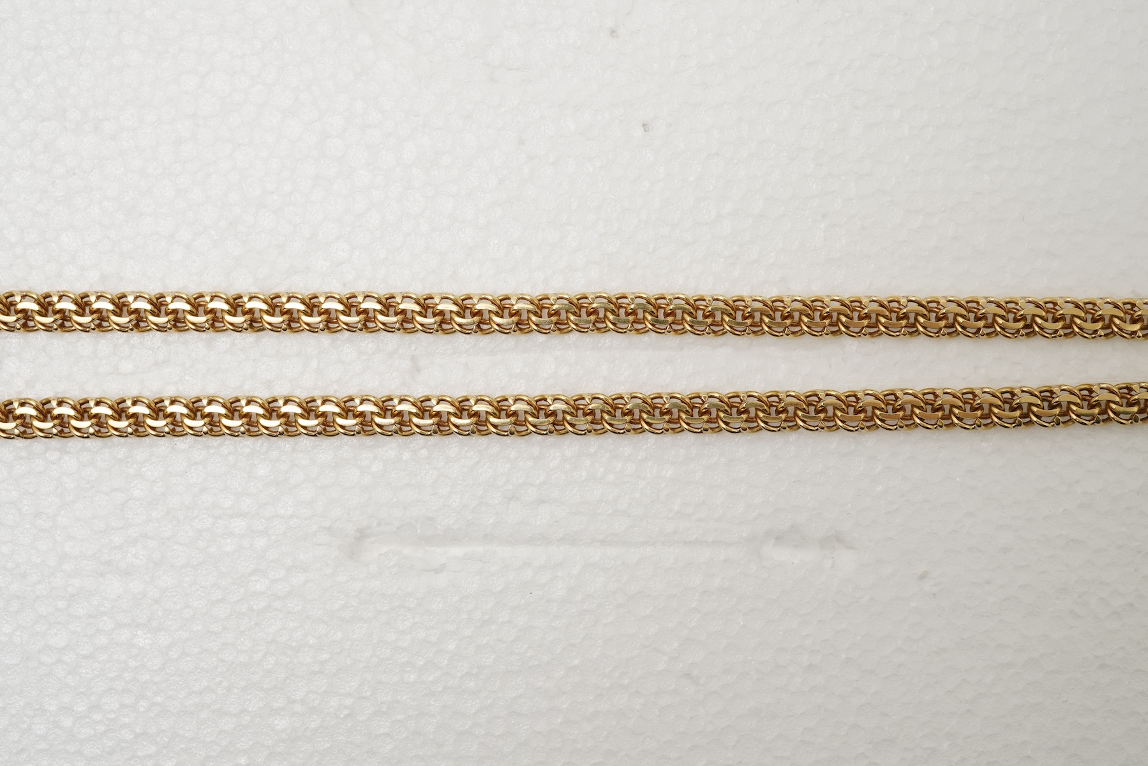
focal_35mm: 45
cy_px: 383
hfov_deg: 43.6
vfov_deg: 29.9
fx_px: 1435
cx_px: 574
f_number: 22
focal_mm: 30
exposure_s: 1/100
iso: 500
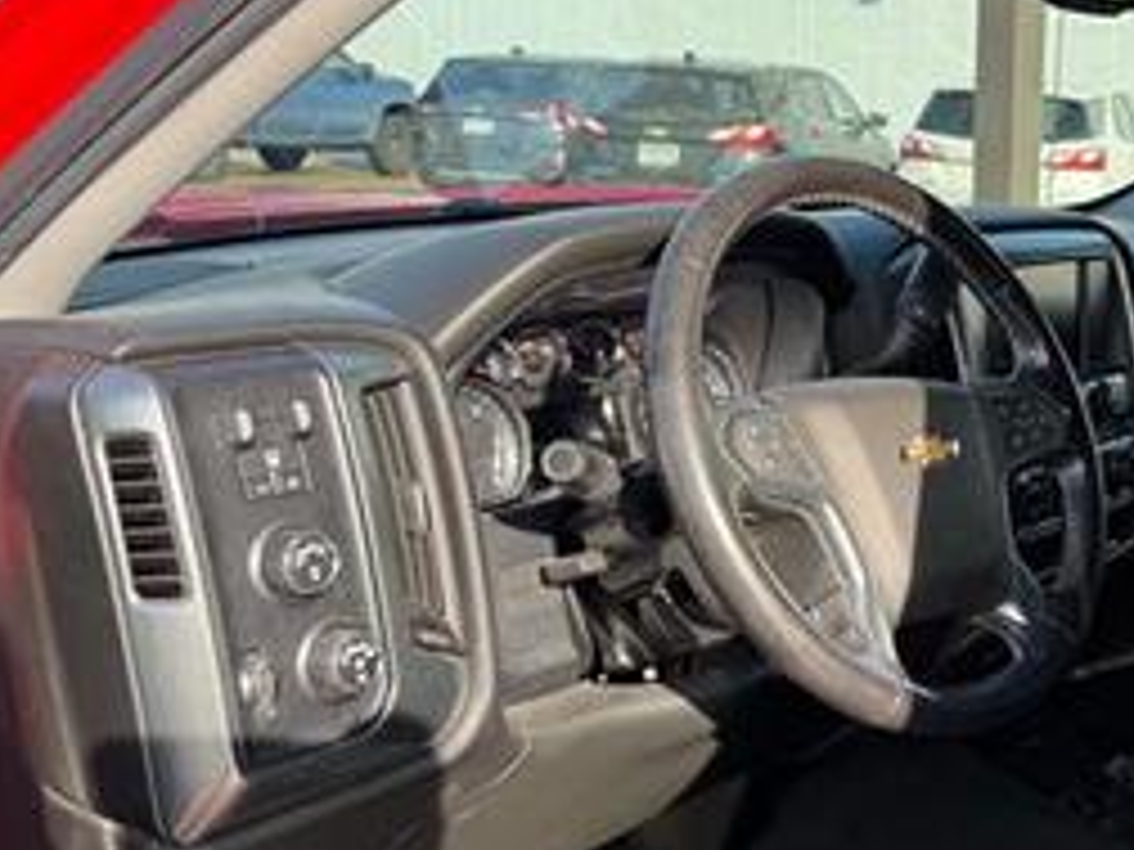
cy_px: 445
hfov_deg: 36.3
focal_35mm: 48
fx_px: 1572
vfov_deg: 30.3
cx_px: 1094
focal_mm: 6.76
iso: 100
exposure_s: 1/1122
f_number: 1.78
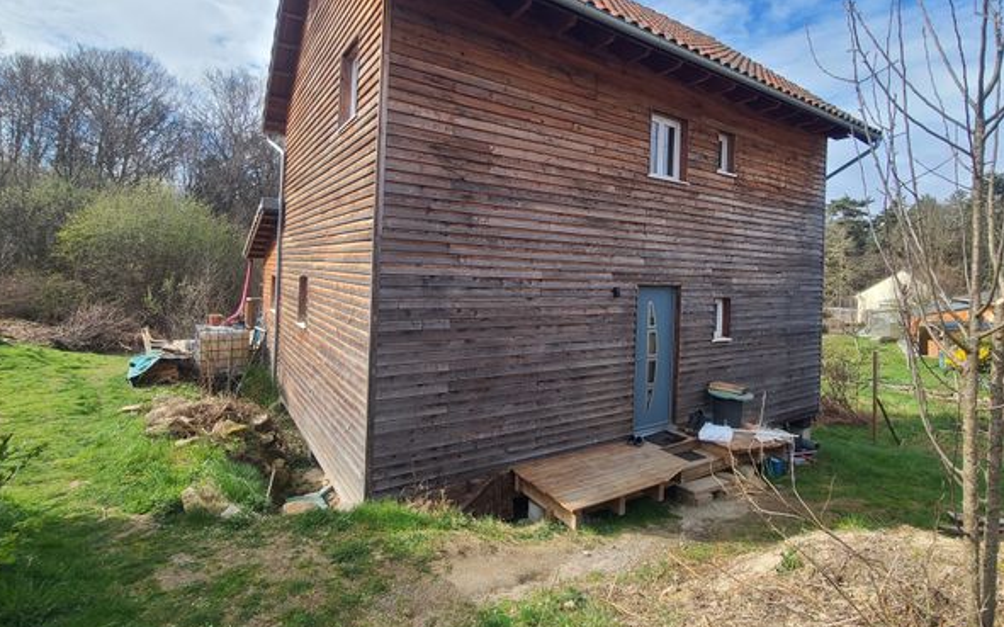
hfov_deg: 105.3
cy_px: 270
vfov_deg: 78.2
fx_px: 383
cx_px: 498
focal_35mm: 14
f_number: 2.2
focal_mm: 2.2
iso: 50
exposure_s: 1/1013
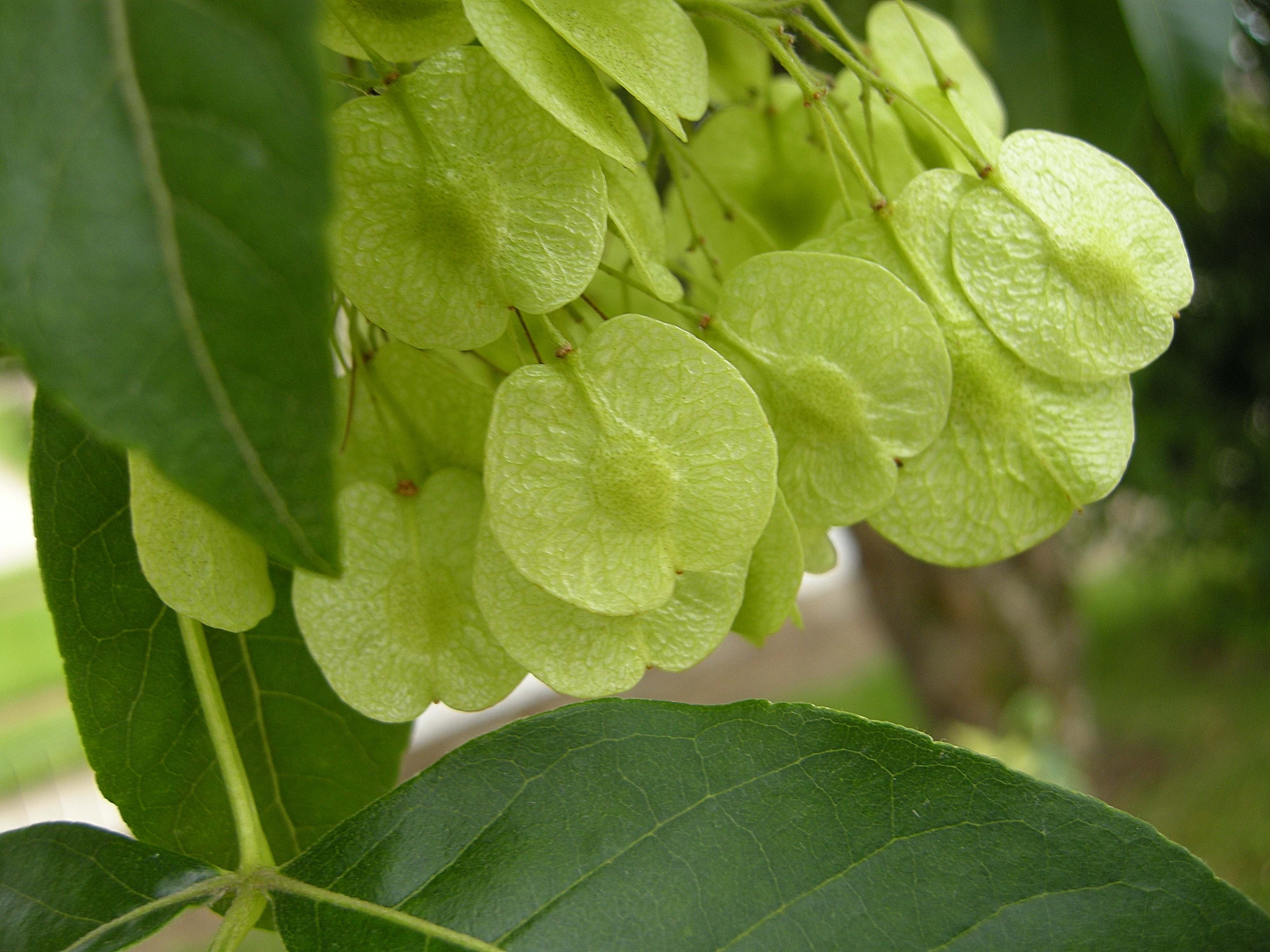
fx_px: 1284
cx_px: 635
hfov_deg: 52.6
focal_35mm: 35
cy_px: 476
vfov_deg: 40.7
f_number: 3
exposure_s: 1/52
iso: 64
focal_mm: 7.5
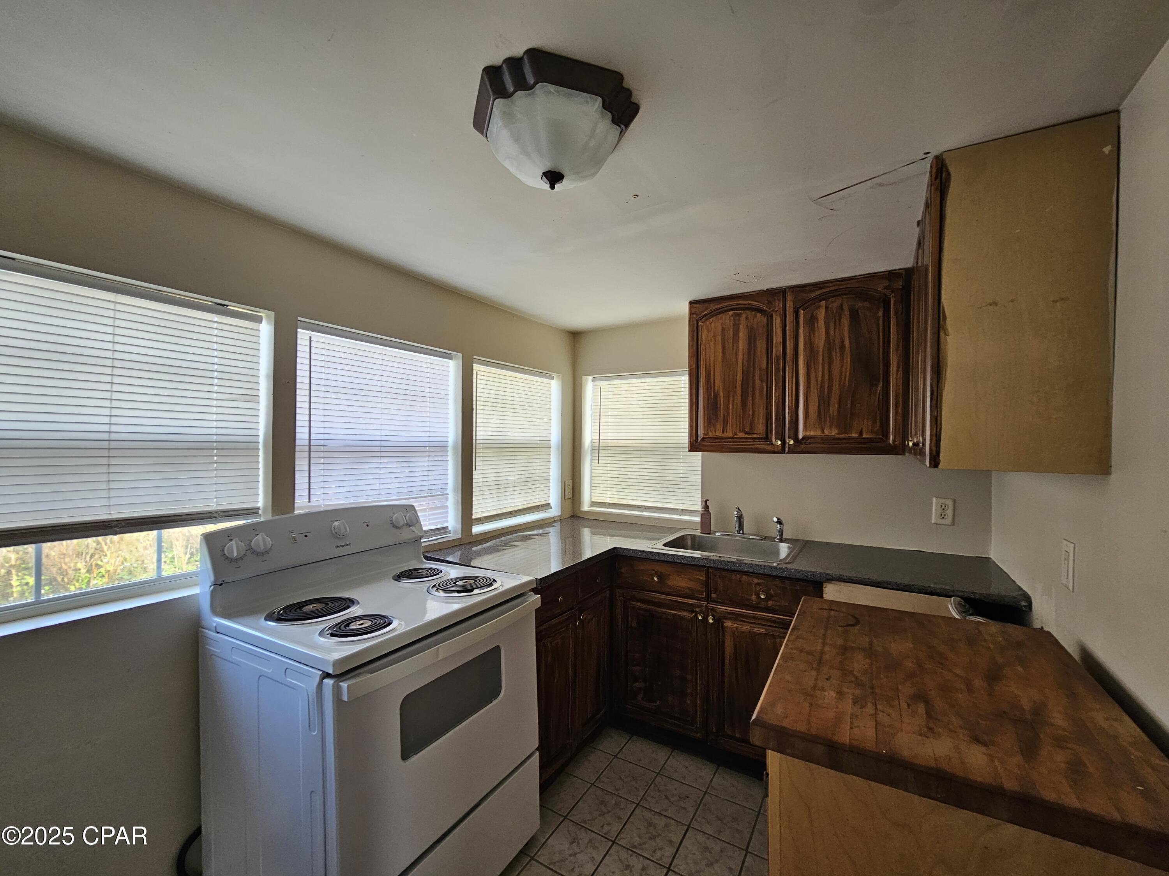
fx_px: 439
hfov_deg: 106.2
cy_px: 438
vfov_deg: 89.9
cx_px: 584
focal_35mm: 13
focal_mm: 2.2
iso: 125
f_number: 2.2
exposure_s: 1/60
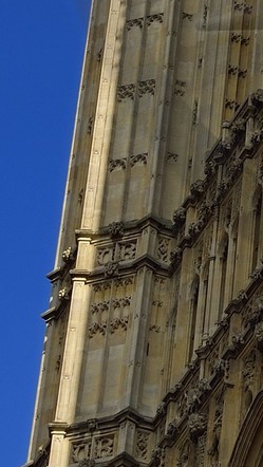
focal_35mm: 239
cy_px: -163
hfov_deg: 5.0
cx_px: 532
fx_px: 2960
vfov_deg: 8.9
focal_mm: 42
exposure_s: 1/160
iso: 200
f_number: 16
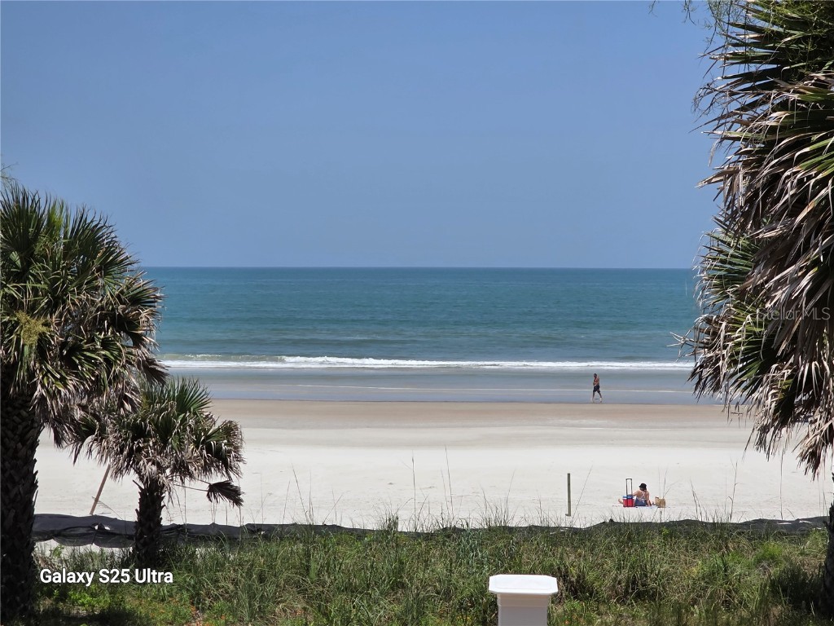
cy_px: 313
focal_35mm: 69
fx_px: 1662
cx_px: 417
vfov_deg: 21.3
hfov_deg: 28.2
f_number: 2.4
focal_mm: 7.9
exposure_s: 1/4421
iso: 50
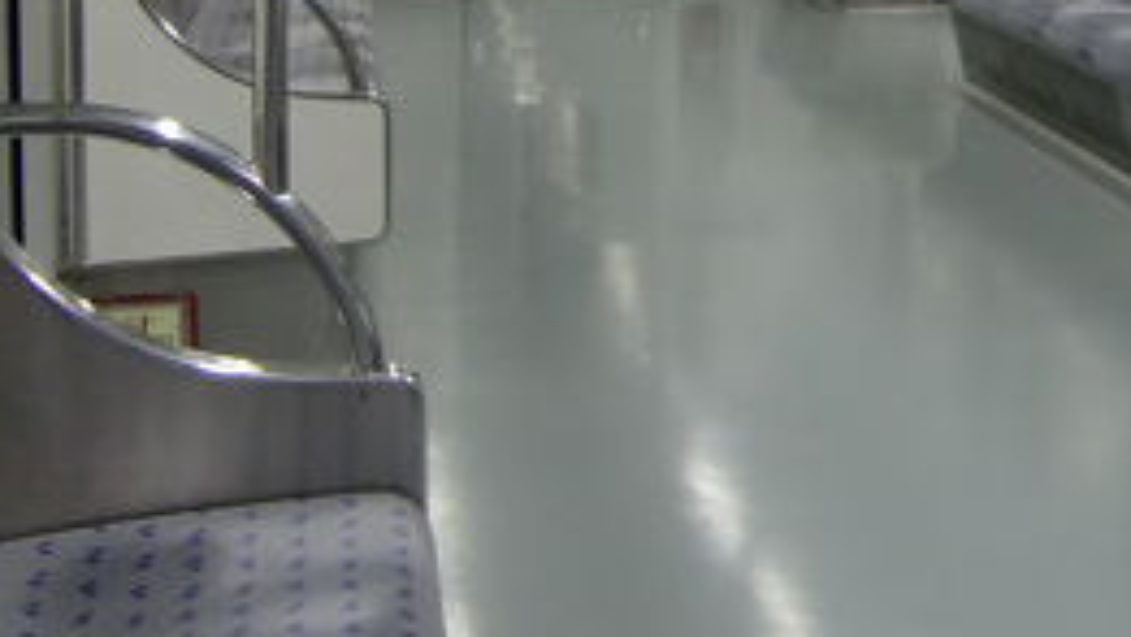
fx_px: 2280
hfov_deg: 26.7
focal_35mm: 76
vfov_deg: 15.2
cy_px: -180
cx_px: 1053
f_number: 2.6
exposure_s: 1/60
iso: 250
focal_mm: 4.9
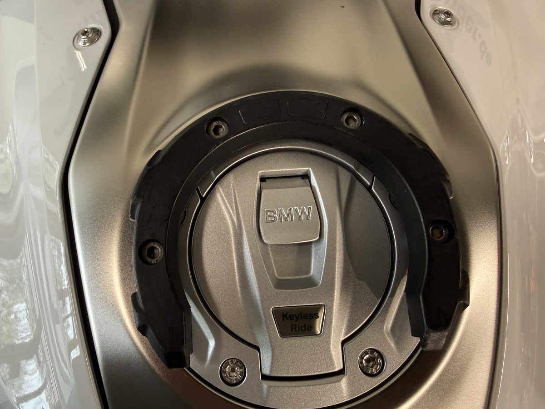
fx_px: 394
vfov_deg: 54.9
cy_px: 204
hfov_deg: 69.4
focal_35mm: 25
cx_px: 272
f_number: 2.2
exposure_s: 1/100
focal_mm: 2.22
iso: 320
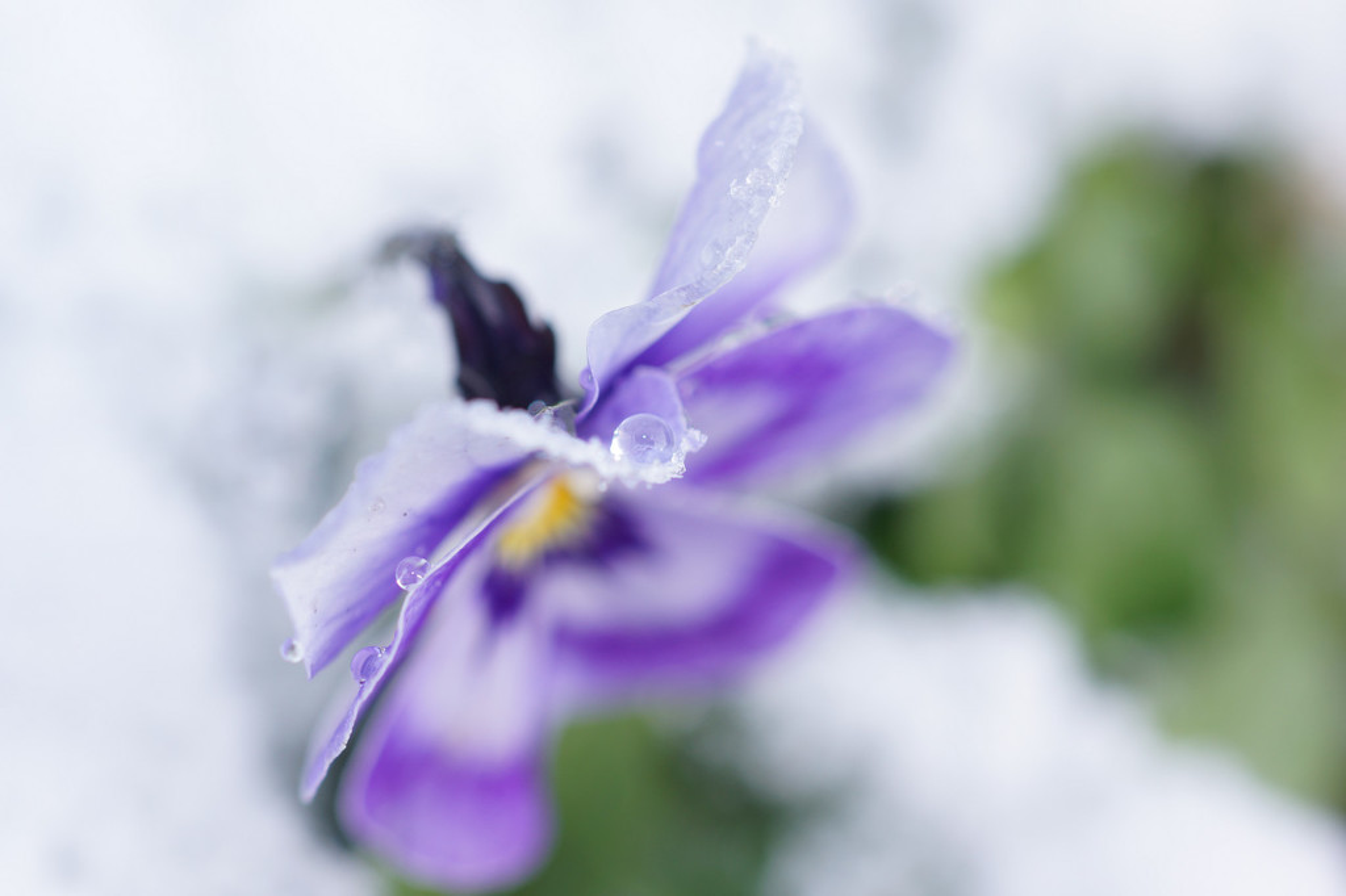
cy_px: 448
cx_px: 673
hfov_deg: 27.0
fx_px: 2803
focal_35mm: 75
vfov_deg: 18.2
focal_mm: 50
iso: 100
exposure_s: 1/100
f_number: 4
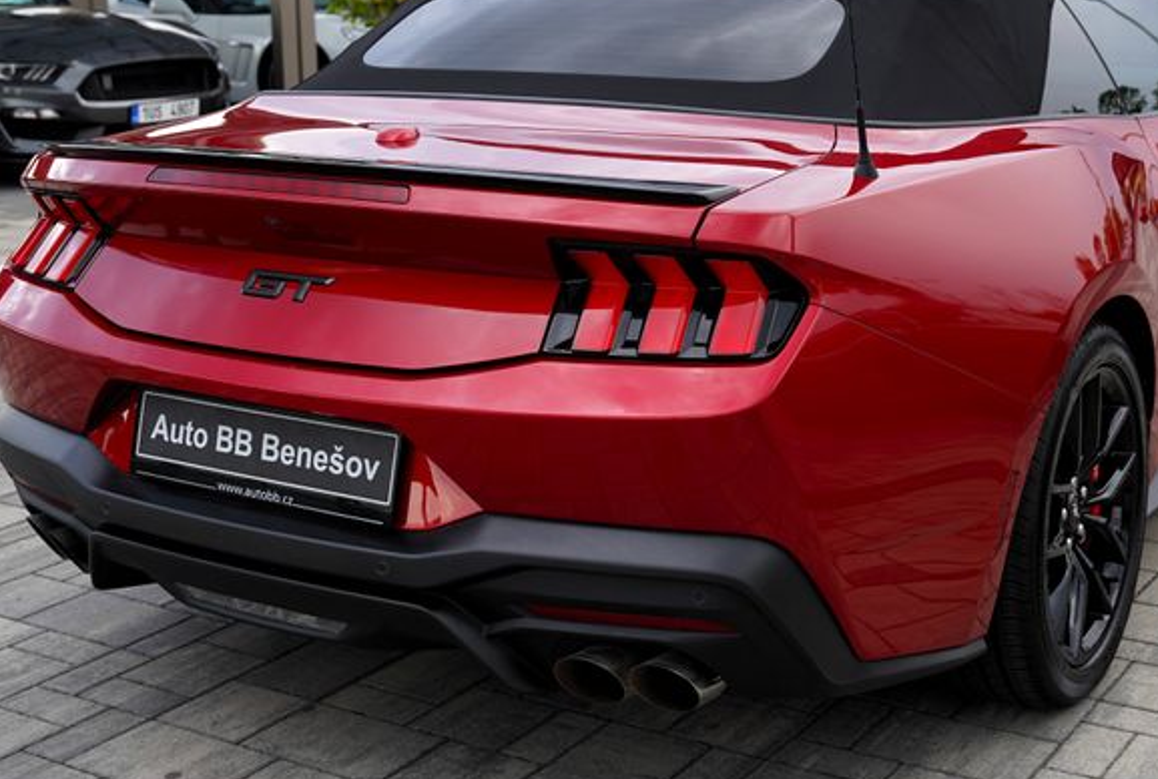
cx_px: 672
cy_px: 246
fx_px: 1774
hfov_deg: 36.1
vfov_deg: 24.6
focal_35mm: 55
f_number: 4
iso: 100
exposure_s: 1/60
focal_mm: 31
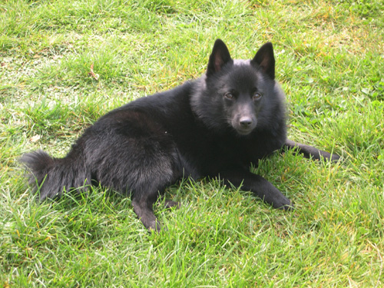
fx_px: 1076
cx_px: 192
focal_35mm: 97
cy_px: 144
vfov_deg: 15.2
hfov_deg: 20.2
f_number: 4.6
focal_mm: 20.5
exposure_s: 1/58.5
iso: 100
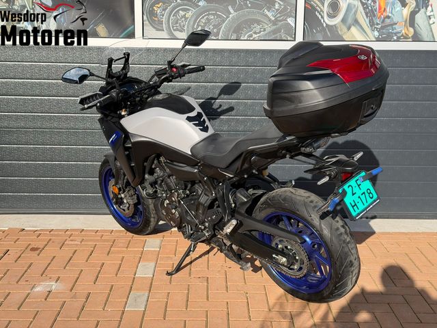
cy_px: 164
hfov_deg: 39.7
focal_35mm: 48
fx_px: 606
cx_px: 218
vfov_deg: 30.3
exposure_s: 1/3534
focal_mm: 6.76
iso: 80
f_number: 1.78
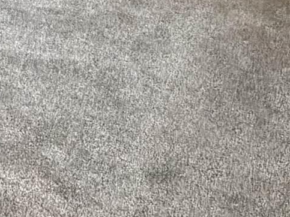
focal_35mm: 89
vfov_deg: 12.7
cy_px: -312
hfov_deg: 21.3
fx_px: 745
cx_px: 2
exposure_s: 1/60
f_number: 2.2
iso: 1000
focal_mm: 2.22
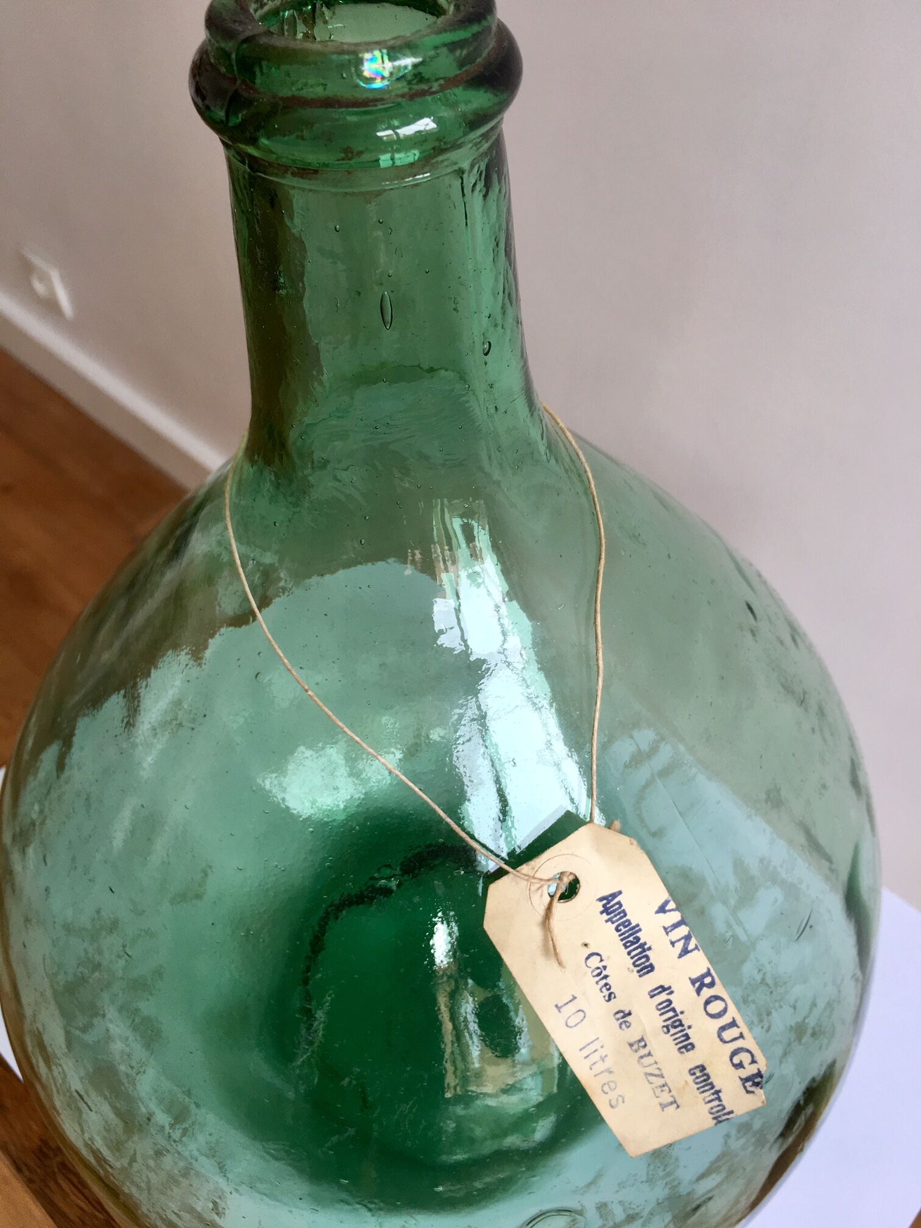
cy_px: 614
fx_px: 1029
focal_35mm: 29
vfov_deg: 61.7
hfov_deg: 48.2
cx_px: 460
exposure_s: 1/50
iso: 32
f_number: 2.2
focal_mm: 4.15
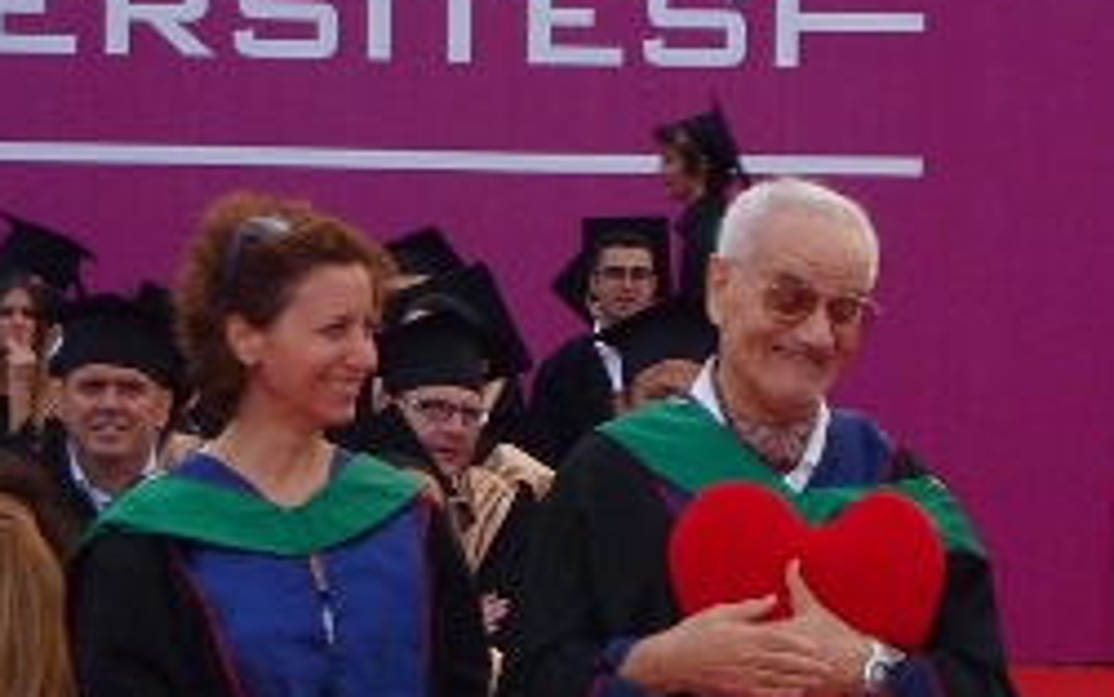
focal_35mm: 160
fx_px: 4859
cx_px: 912
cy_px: 668
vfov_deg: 8.2
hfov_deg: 13.0
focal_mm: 11.9
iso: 400
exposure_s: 1/125
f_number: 4.1
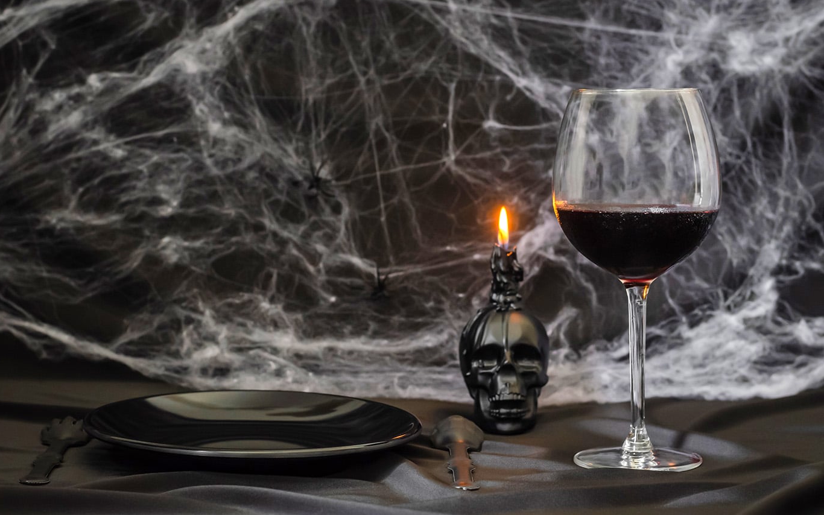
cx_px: 411
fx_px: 1729
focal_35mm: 77
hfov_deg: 26.8
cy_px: 242
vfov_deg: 16.9
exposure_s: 1/60
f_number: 5
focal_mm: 50
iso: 400
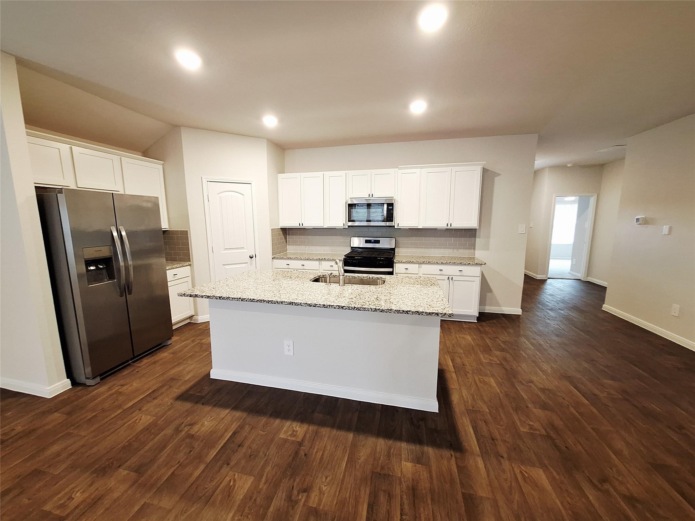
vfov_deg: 89.9
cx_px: 348
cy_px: 260
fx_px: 261
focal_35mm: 13
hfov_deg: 106.2
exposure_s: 1/25
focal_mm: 1.74
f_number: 2.2
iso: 200
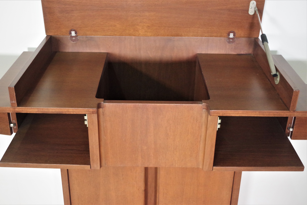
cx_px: 154
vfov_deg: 29.2
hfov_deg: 42.7
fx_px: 392
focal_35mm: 46
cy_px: 102
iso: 3200
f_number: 4
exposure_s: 1/125
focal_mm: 30.63
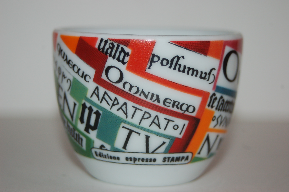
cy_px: 96
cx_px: 144
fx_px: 962
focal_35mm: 120
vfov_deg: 11.4
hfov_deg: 17.1
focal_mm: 80
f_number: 5.6
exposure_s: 1/60
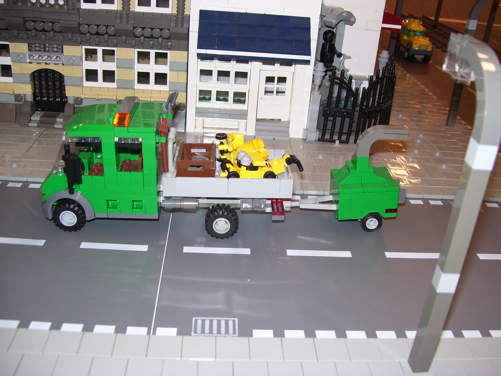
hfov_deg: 51.4
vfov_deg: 39.7
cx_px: 250
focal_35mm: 36
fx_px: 521
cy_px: 188
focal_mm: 6
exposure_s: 1/60
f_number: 2.7
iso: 80
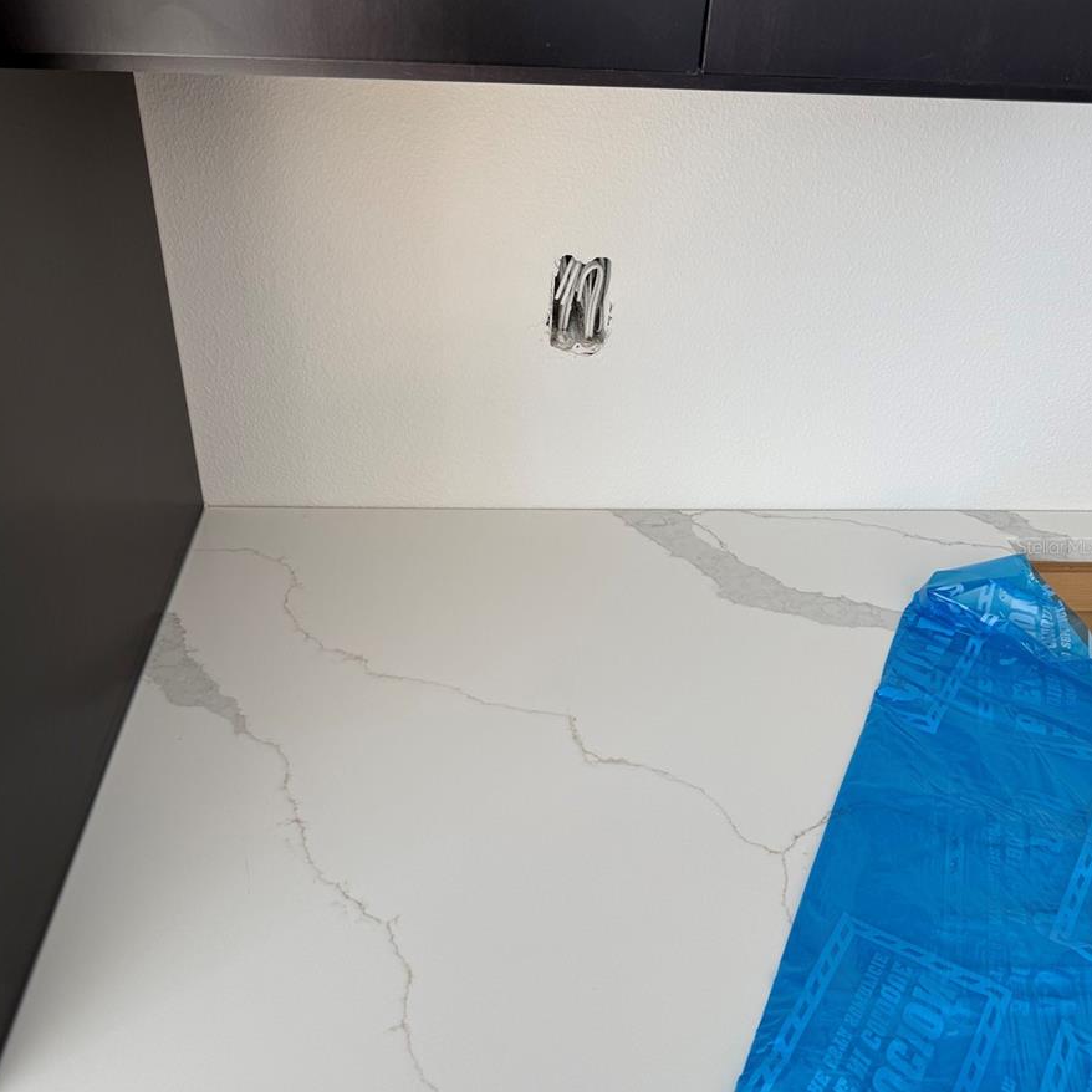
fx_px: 1035
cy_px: 546
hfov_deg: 55.6
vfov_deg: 55.6
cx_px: 545
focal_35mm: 29
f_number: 1.78
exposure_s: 1/121
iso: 64
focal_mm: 6.76
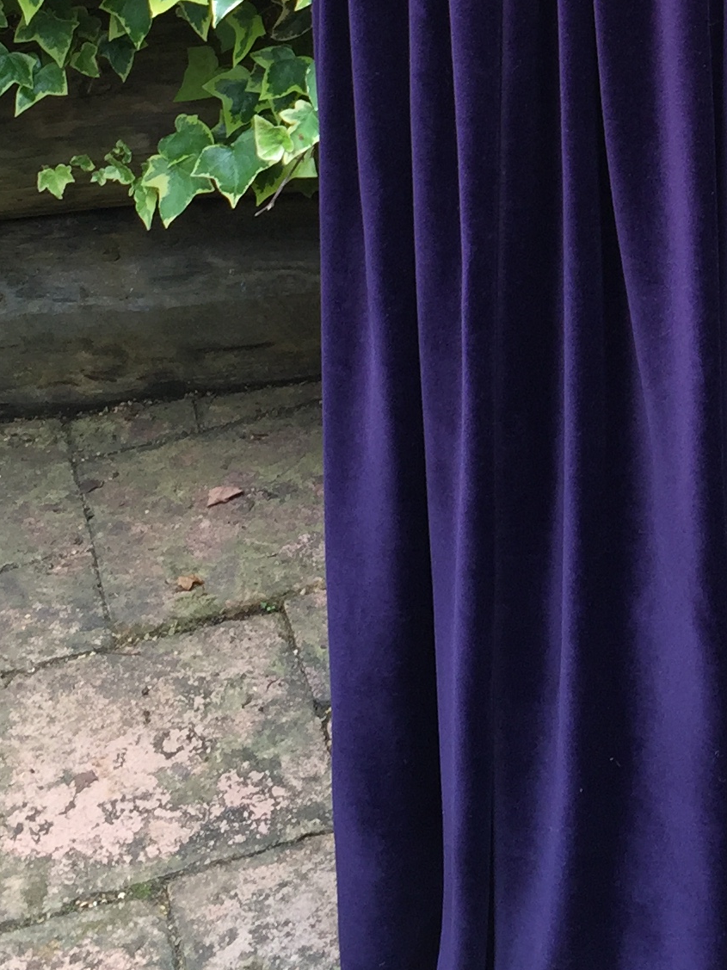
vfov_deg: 21.8
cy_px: -148
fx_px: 2353
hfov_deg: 17.2
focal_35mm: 84
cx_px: 733
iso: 32
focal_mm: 4.15
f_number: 2.2
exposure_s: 1/100
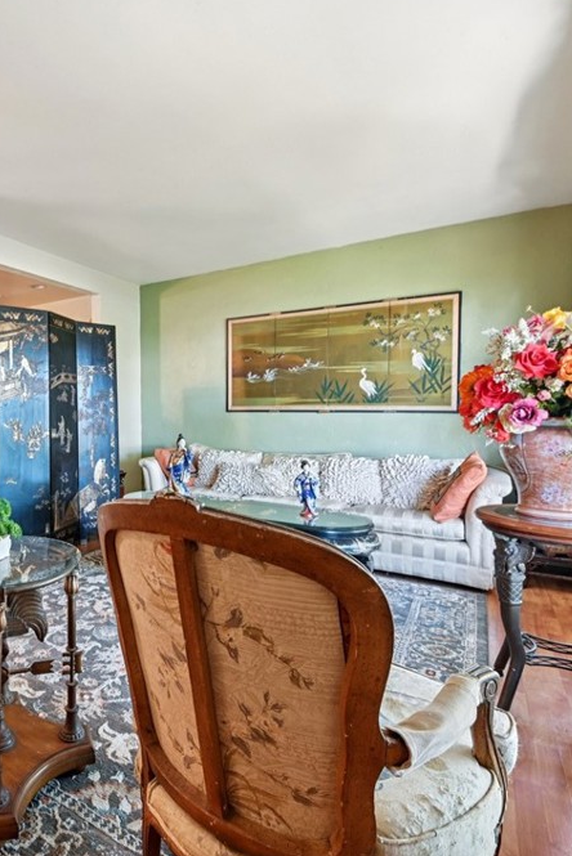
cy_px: 422
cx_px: 99
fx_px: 476
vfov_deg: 83.9
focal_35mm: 20
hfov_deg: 56.6
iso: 250
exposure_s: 1/3.33
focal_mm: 13
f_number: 8
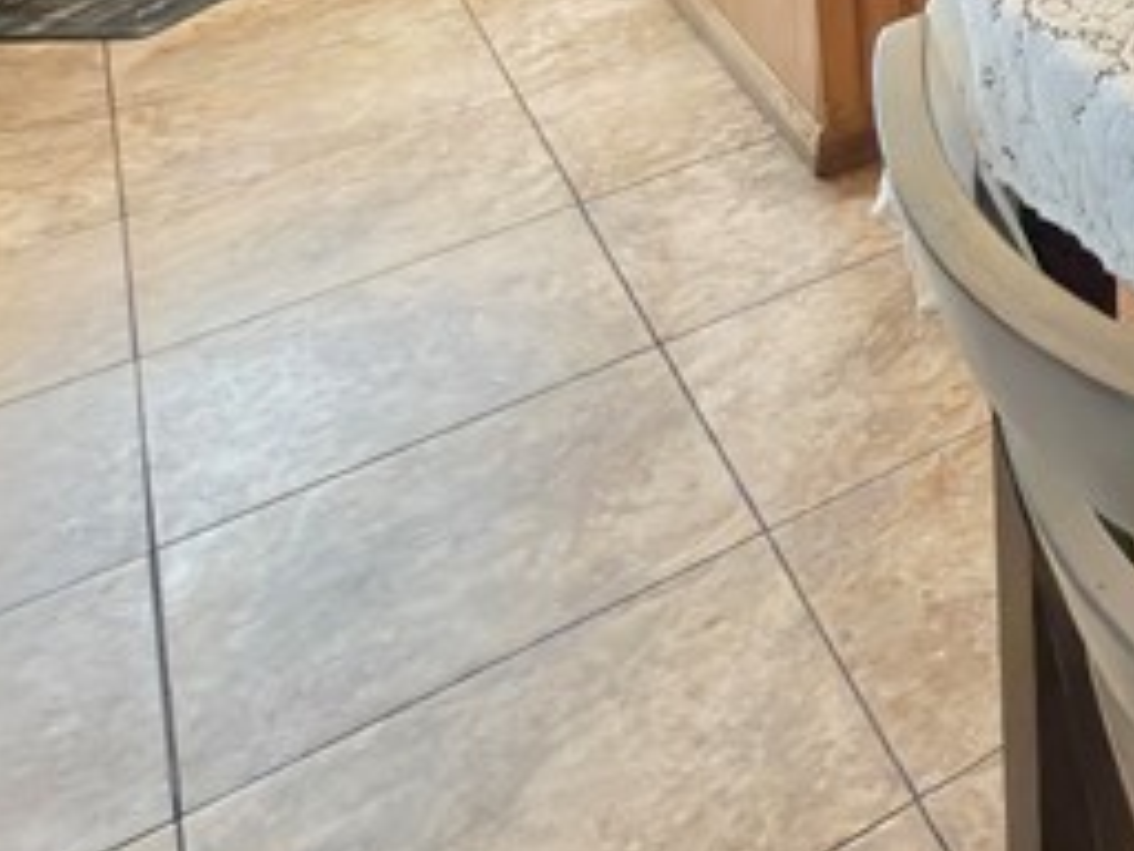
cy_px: -722
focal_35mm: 56
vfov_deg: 19.1
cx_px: 1829
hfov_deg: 24.2
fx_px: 1835
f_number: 2.2
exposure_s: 1/120
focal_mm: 2.22
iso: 64
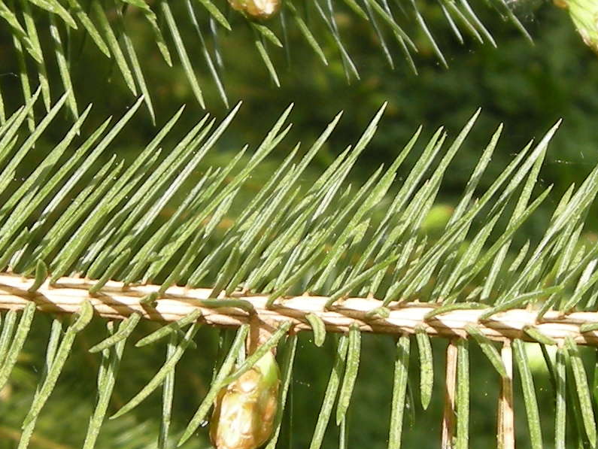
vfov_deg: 8.4
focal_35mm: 176
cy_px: 364
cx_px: 469
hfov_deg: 11.2
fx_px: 3042
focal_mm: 7.5
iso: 64
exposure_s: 1/119
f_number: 3.8
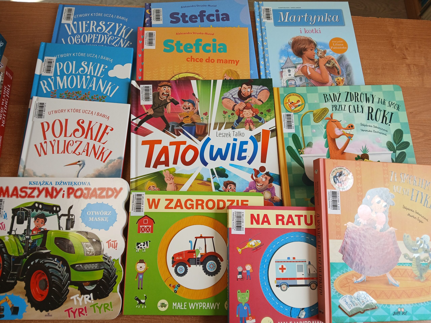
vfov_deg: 53.1
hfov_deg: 67.3
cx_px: 216
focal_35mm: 26
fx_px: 324
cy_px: 162
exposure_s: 1/100
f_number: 1.8
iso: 32
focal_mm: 3.98
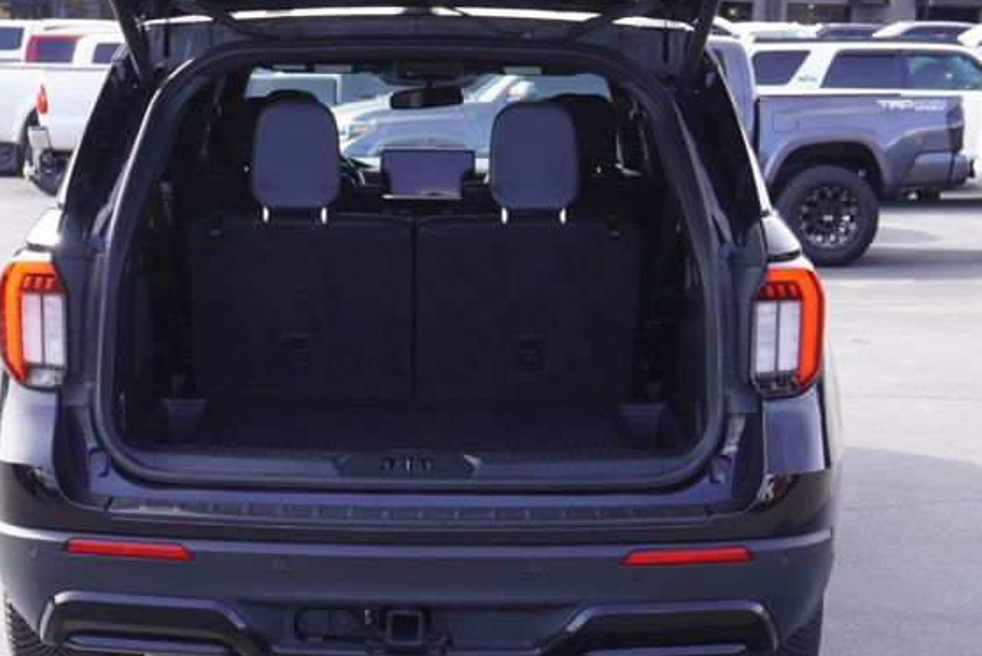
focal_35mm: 69
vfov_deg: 19.8
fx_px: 1881
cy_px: 296
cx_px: 421
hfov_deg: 29.2
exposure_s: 1/80
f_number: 5.6
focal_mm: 25
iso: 100
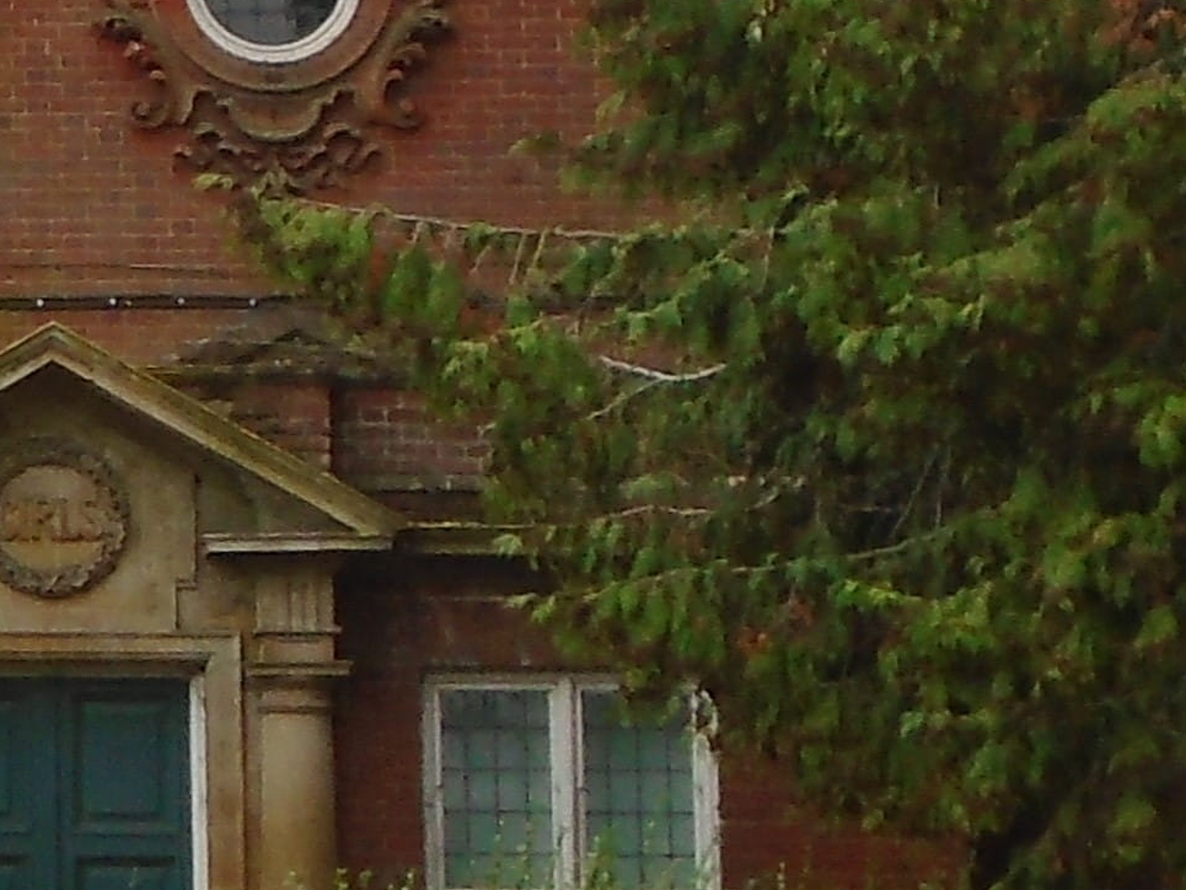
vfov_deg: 8.7
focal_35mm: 170
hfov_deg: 10.5
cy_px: -1
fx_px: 5825
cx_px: -1316
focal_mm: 6.4
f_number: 3.8
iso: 100
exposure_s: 1/250
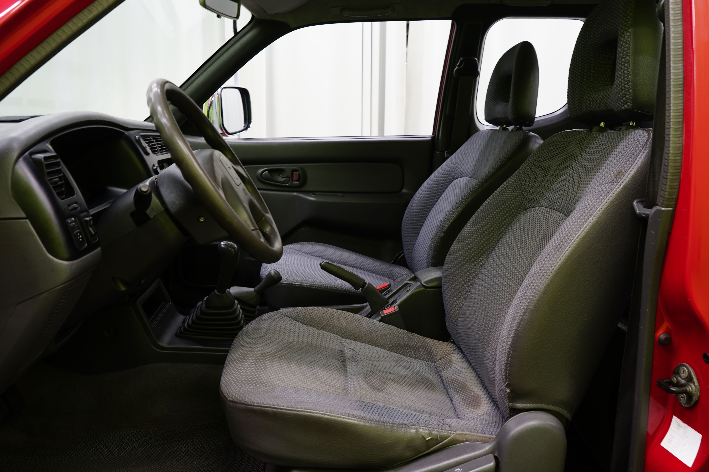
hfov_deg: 61.9
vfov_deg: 43.6
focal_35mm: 30
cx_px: 354
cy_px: 236
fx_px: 591
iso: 400
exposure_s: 1/8
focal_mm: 30
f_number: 8
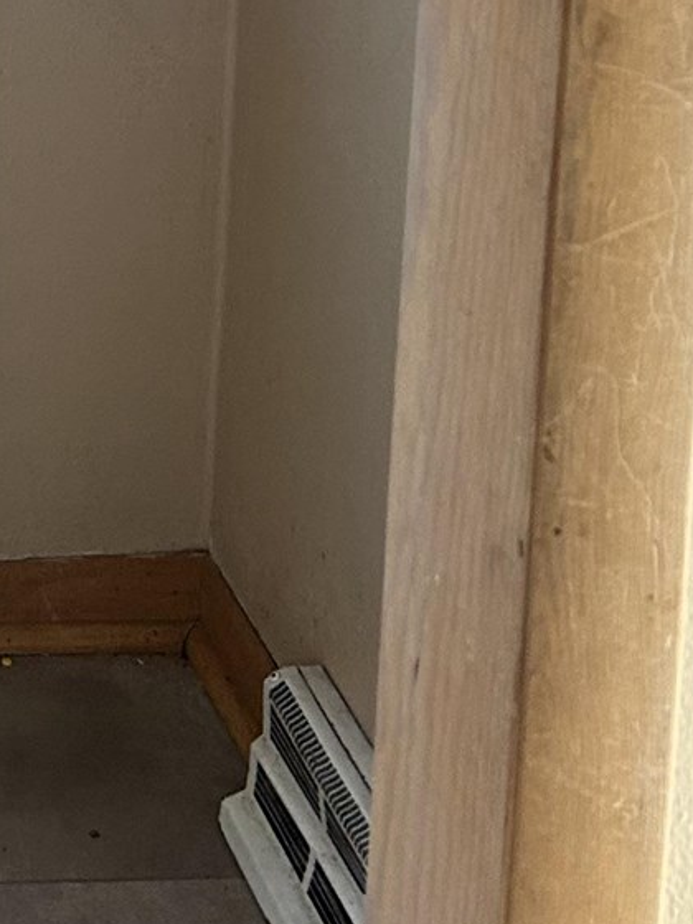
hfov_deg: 12.6
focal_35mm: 107
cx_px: -543
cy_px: -690
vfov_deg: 15.9
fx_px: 2856
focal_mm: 5.7
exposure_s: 1/85
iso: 125
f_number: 1.5
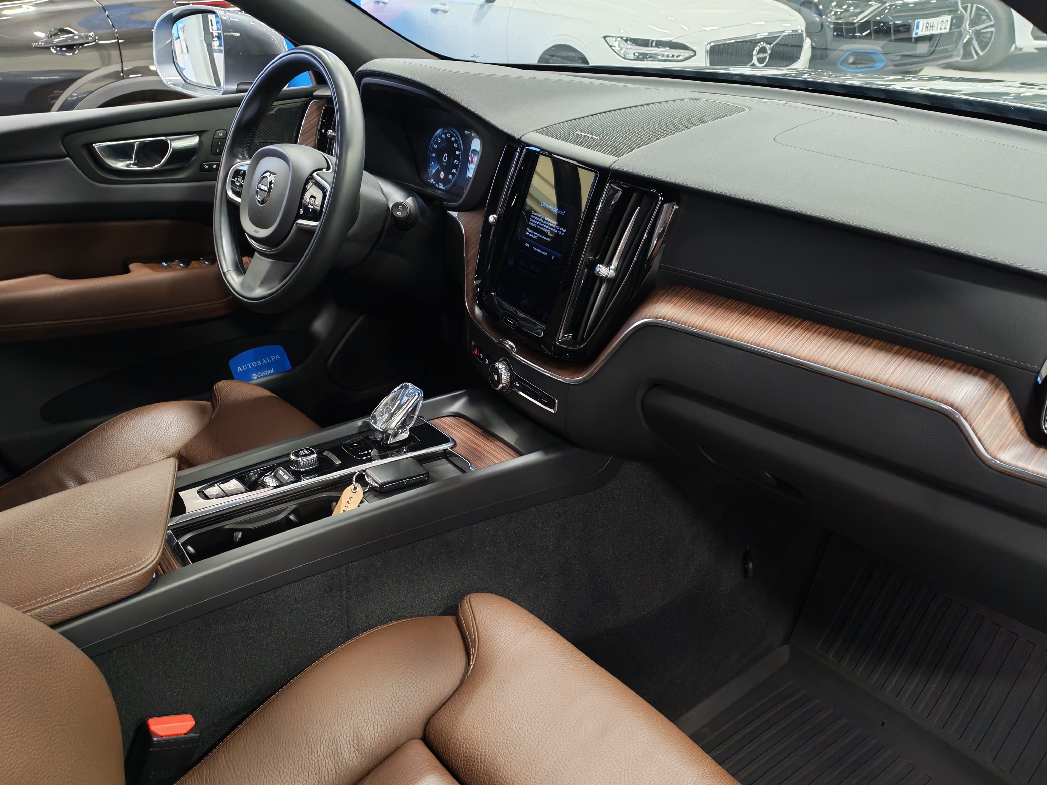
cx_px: 524
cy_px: 392
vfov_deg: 44.2
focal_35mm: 32
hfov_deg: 56.8
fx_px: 968
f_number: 1.9
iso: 925
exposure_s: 1/50
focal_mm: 6.12
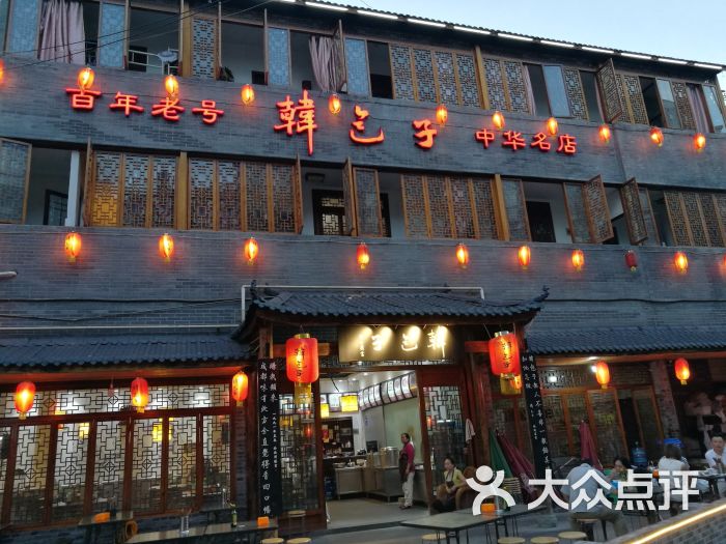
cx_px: 363
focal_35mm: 27
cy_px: 272
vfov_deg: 51.4
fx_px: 566
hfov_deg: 65.3
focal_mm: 4.5
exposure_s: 1/40.2
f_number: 2.2
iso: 200
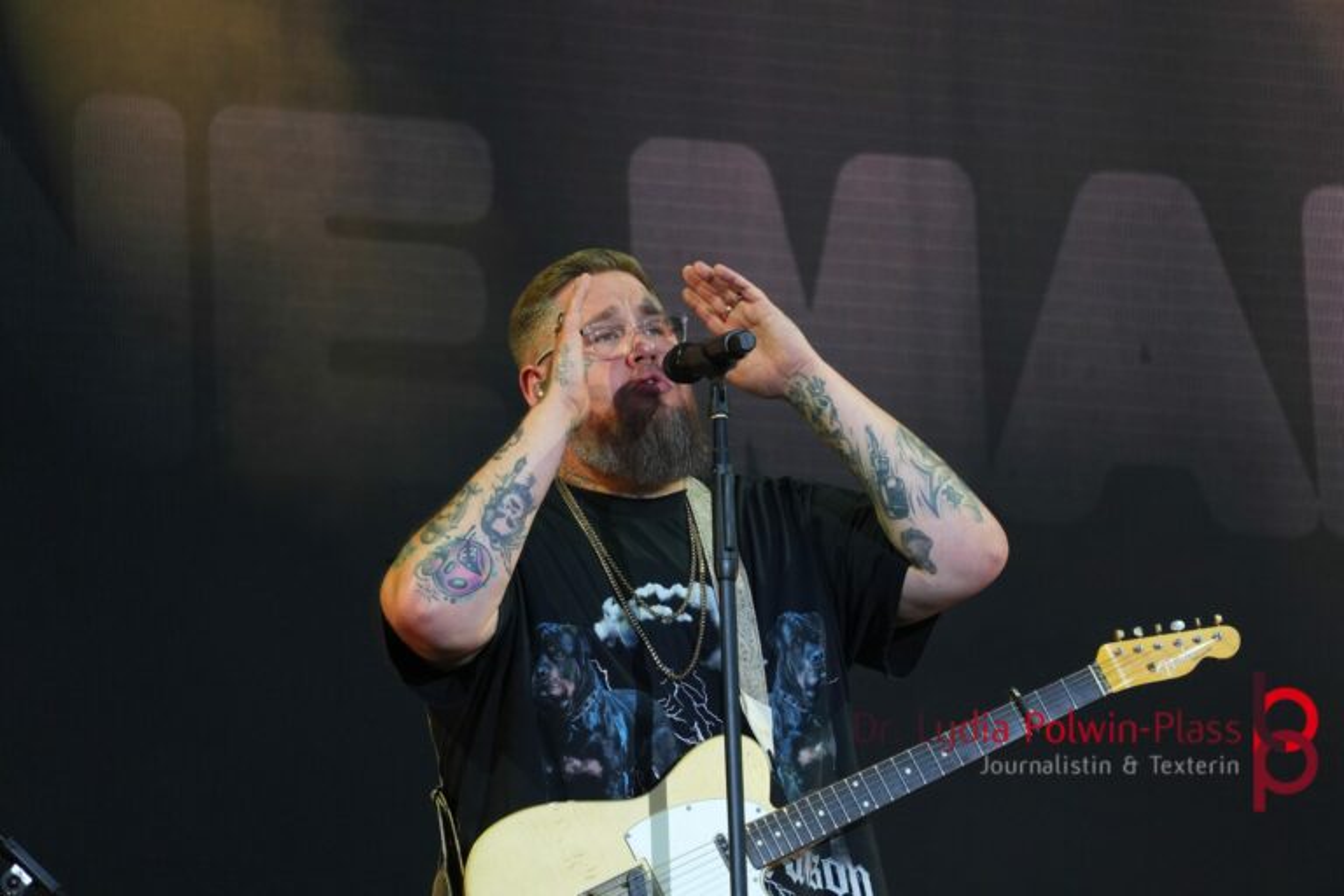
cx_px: 672
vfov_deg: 6.5
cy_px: 448
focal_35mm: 212
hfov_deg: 9.7
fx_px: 7895
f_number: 5.6
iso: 1250
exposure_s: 1/250
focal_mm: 141
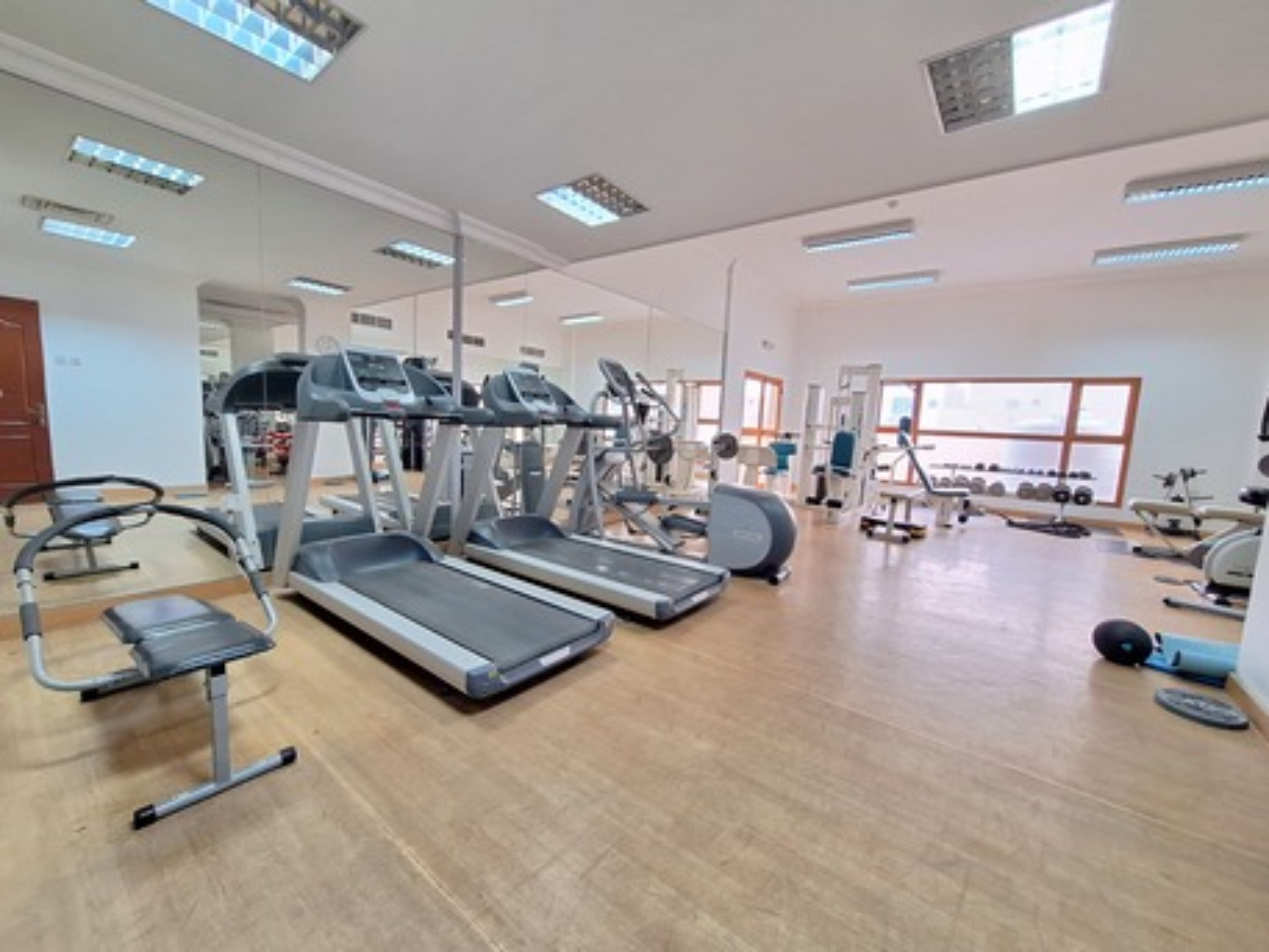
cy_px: 476
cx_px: 634
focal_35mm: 13
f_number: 2.2
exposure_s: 1/25
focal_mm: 1.74
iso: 200
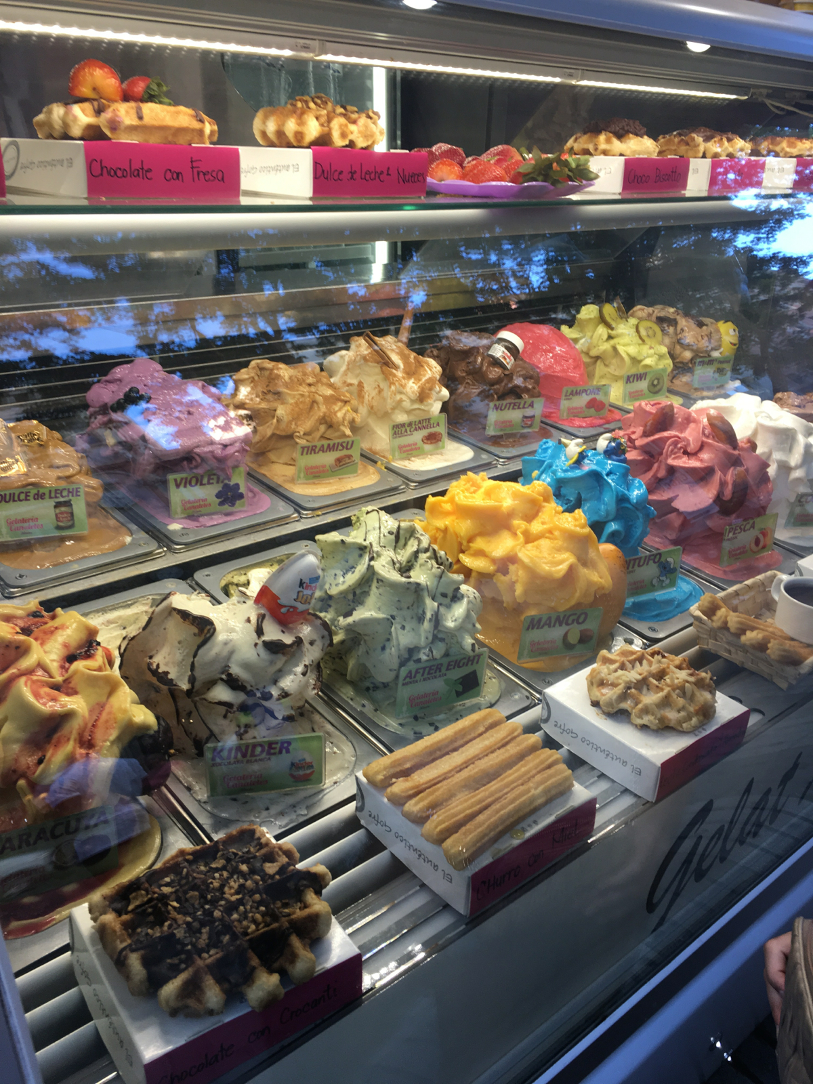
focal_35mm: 29
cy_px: 542
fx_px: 908
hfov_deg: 48.2
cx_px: 406
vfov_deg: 61.7
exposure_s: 1/50
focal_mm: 4.15
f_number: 2.2
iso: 32
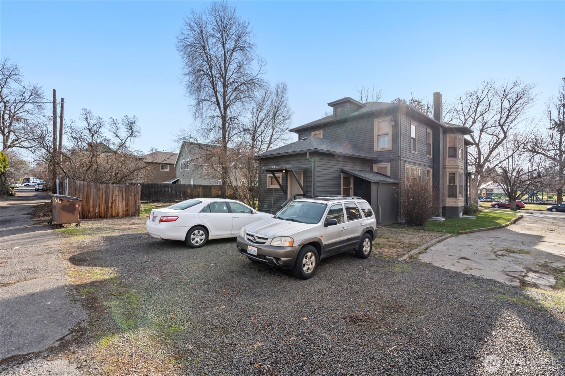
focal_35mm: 16
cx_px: 282
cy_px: 188
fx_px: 251
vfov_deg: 73.7
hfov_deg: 96.7
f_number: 11
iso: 100
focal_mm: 16
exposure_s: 1/80
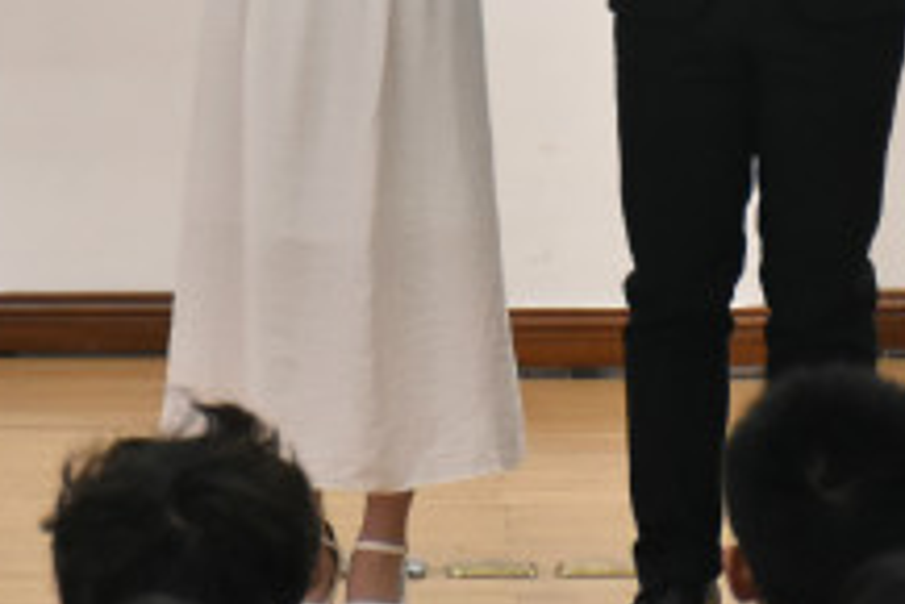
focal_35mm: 365
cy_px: -439
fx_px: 9181
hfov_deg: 5.6
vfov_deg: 3.7
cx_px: 605
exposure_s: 1/100
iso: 1600
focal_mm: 66
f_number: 5
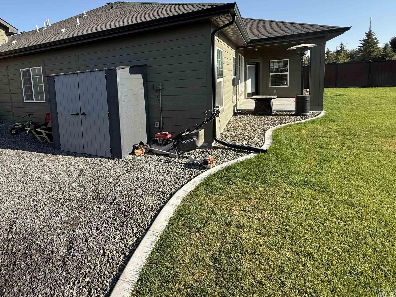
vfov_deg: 67.3
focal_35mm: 19
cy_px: 106
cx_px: 139
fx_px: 217
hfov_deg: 82.3
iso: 50
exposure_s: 1/602
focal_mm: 2.22
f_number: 2.2
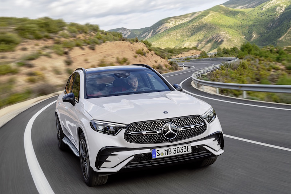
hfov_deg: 43.6
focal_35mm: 45
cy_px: 97
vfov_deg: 29.9
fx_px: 364
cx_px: 146
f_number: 16
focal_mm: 45
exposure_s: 1/2.5
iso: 31
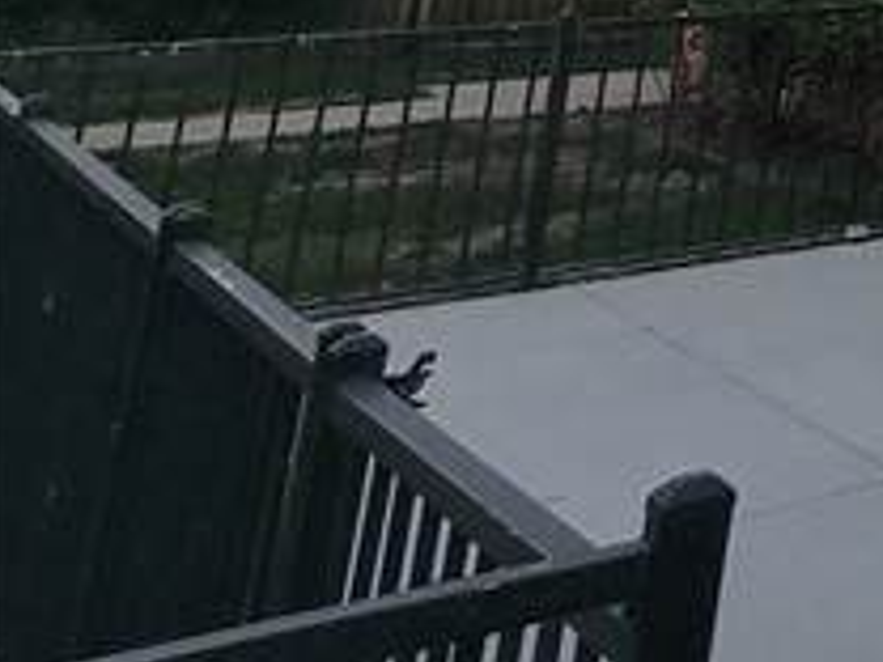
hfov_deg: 15.0
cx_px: 2148
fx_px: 1633
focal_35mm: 64
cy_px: -488
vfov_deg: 18.5
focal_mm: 2.2
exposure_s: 1/60
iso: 160
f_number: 2.2
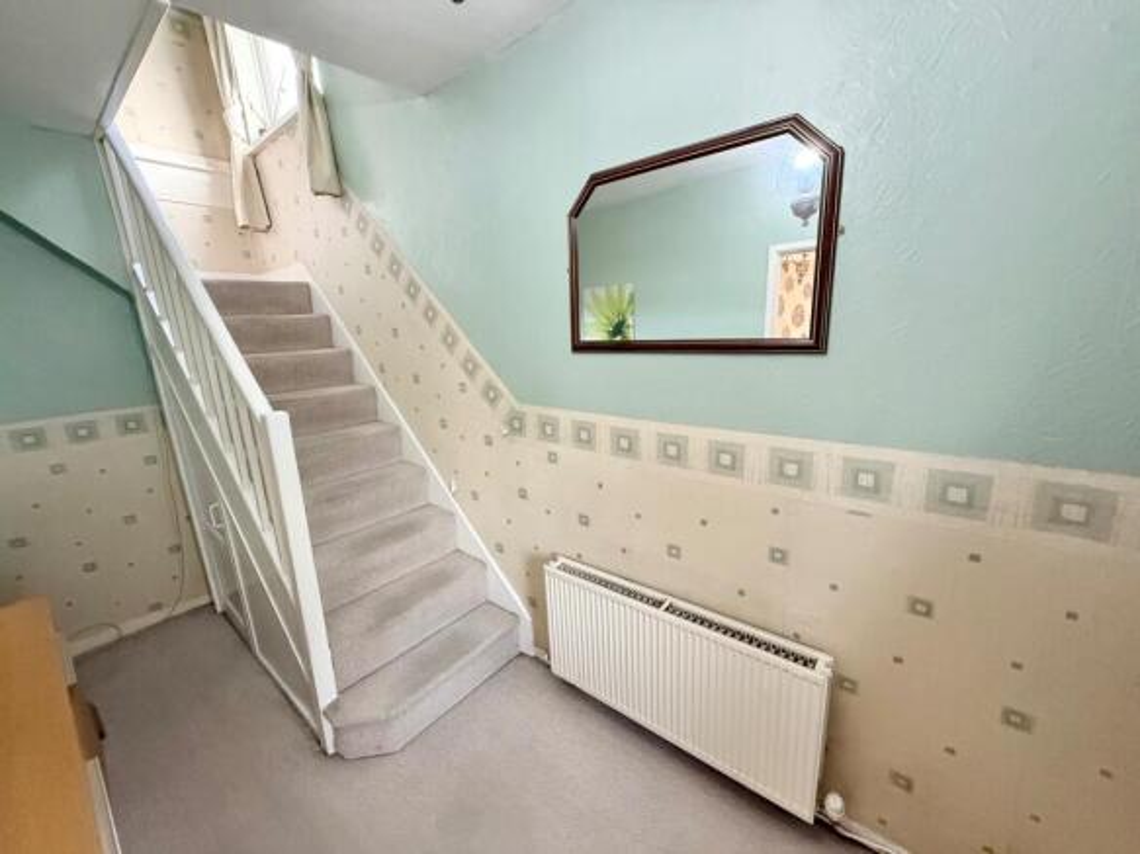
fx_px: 461
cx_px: 570
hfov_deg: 102.1
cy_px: 427
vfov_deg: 85.7
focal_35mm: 14
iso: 640
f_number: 2.2
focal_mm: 2.22
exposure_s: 1/60
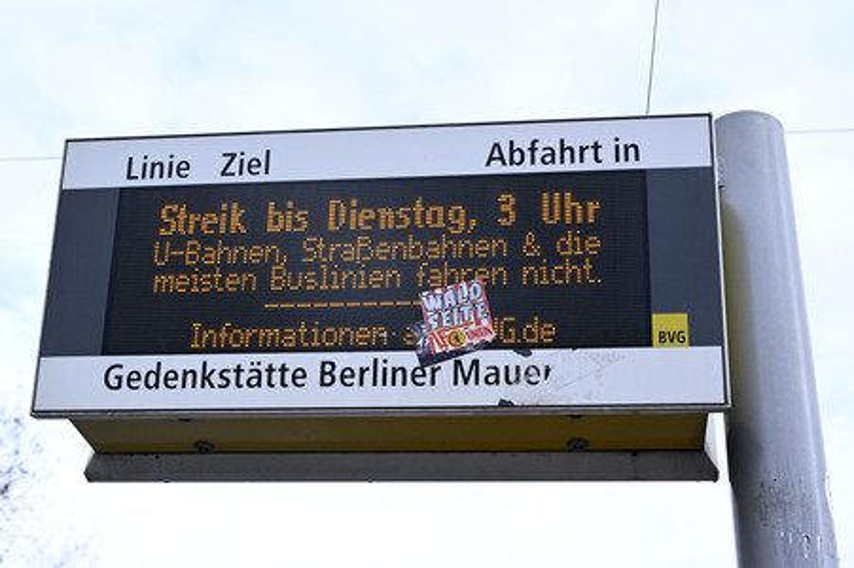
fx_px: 1233
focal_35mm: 52
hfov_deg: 38.2
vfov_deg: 26.0
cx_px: 427
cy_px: 284
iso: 4000
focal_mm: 52
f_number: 7.1
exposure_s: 1/2000
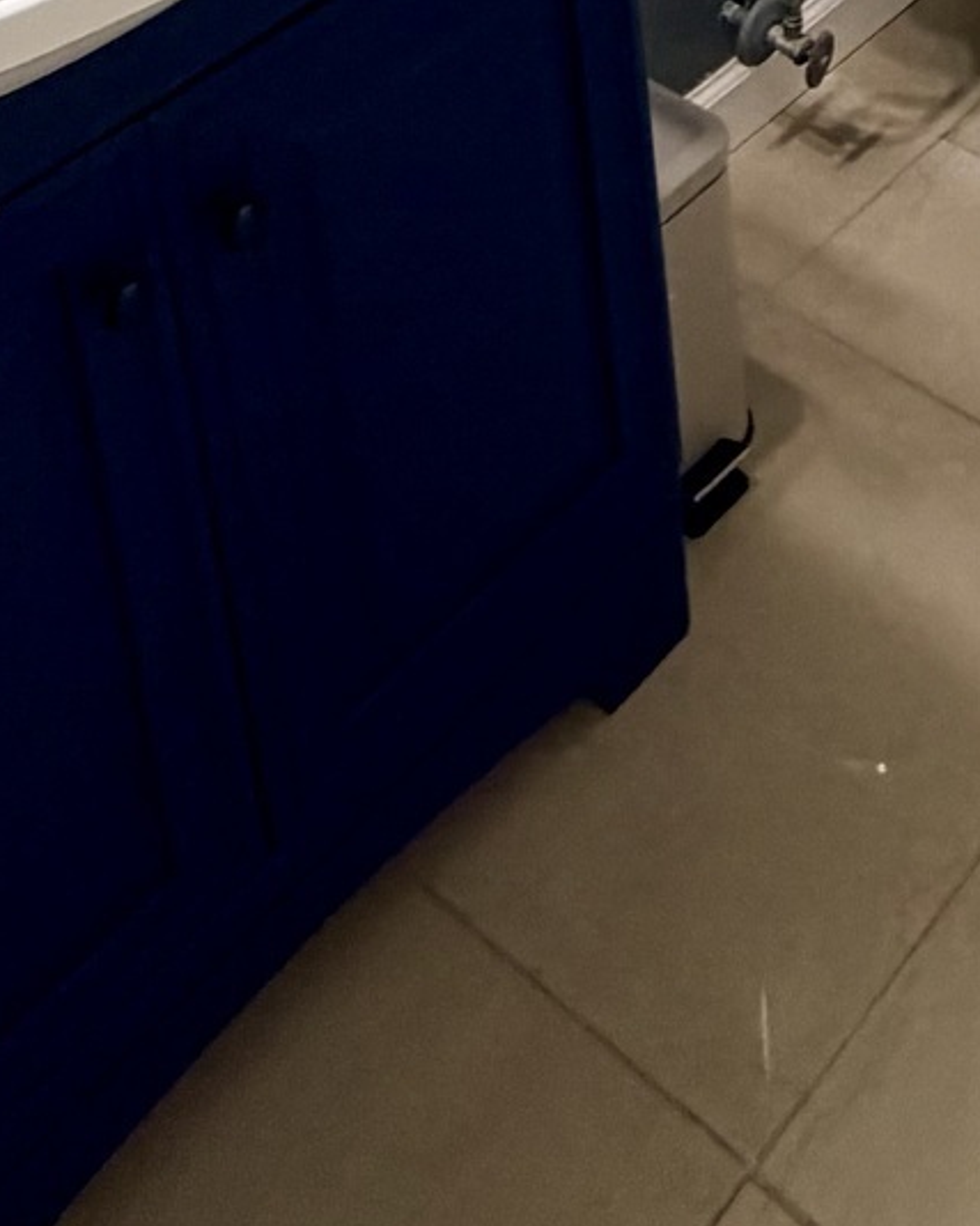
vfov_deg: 22.5
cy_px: -849
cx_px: 1370
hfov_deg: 22.3
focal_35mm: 59
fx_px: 2140
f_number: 2.2
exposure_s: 1/120
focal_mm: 2.22
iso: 320
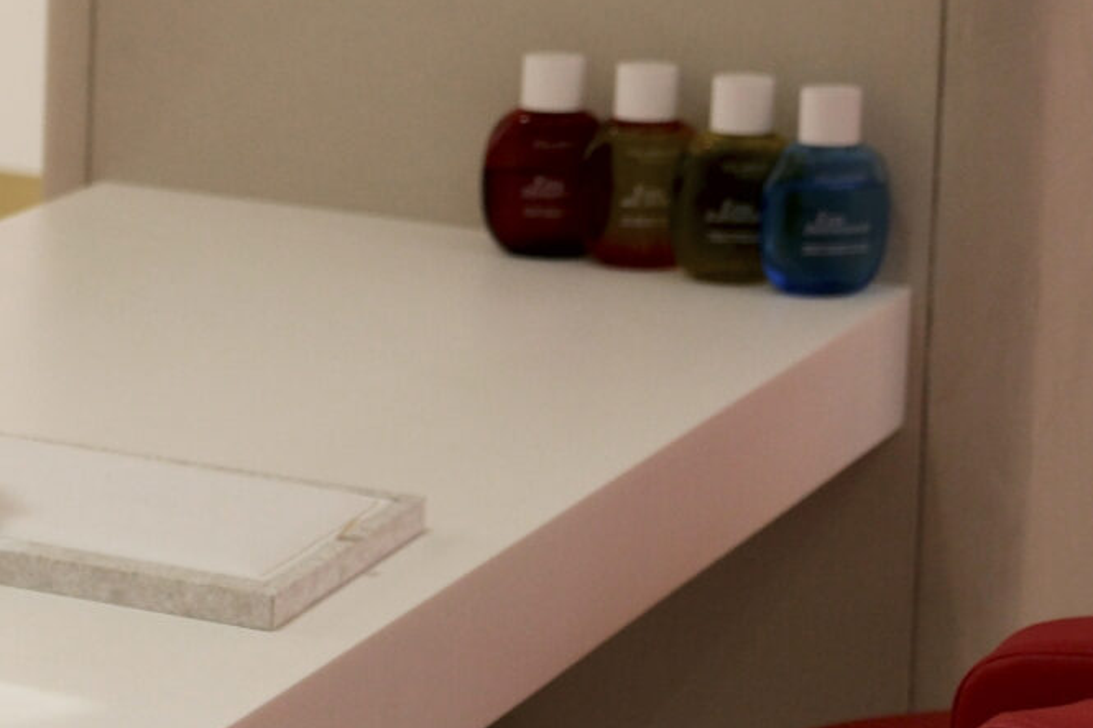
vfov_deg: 8.7
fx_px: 4735
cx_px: -421
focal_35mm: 156
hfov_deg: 12.7
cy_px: -150
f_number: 4
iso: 1000
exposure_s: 1/250
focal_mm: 35.8
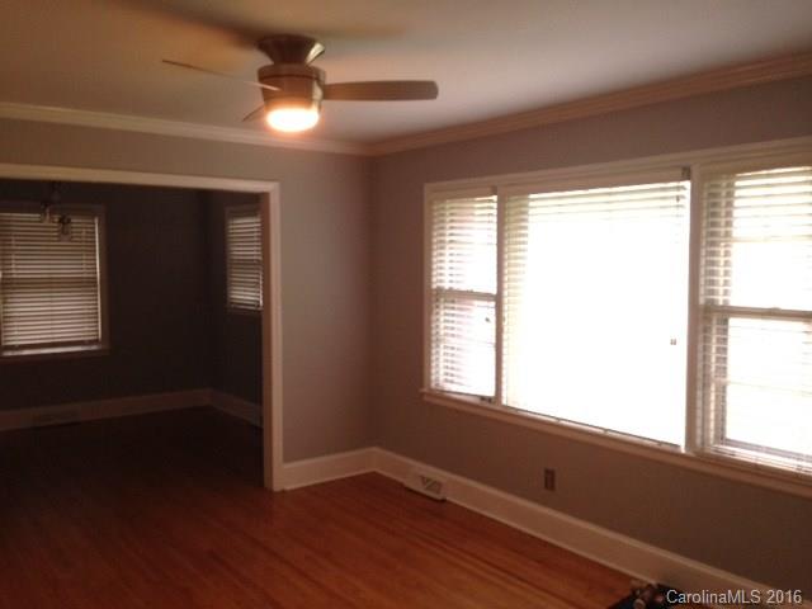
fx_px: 774
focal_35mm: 33
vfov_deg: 42.9
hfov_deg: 55.4
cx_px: 406
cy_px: 304
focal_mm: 4.12
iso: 125
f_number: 2.4
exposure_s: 1/20
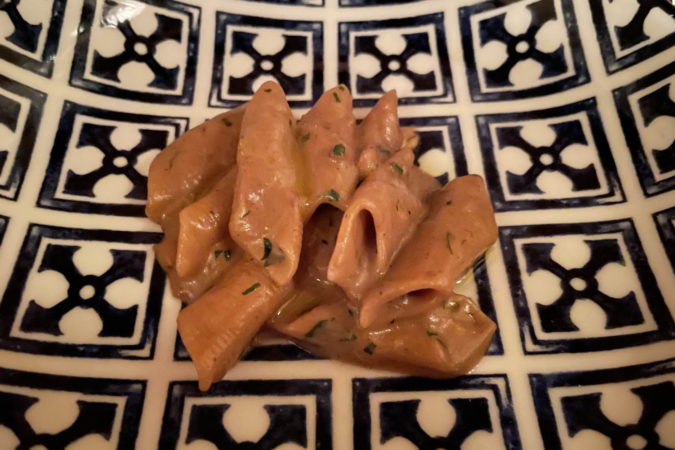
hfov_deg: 65.5
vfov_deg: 46.3
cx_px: 341
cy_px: 250
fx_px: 525
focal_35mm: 28
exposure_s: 1/4
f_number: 1.6
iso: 1000
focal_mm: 4.2
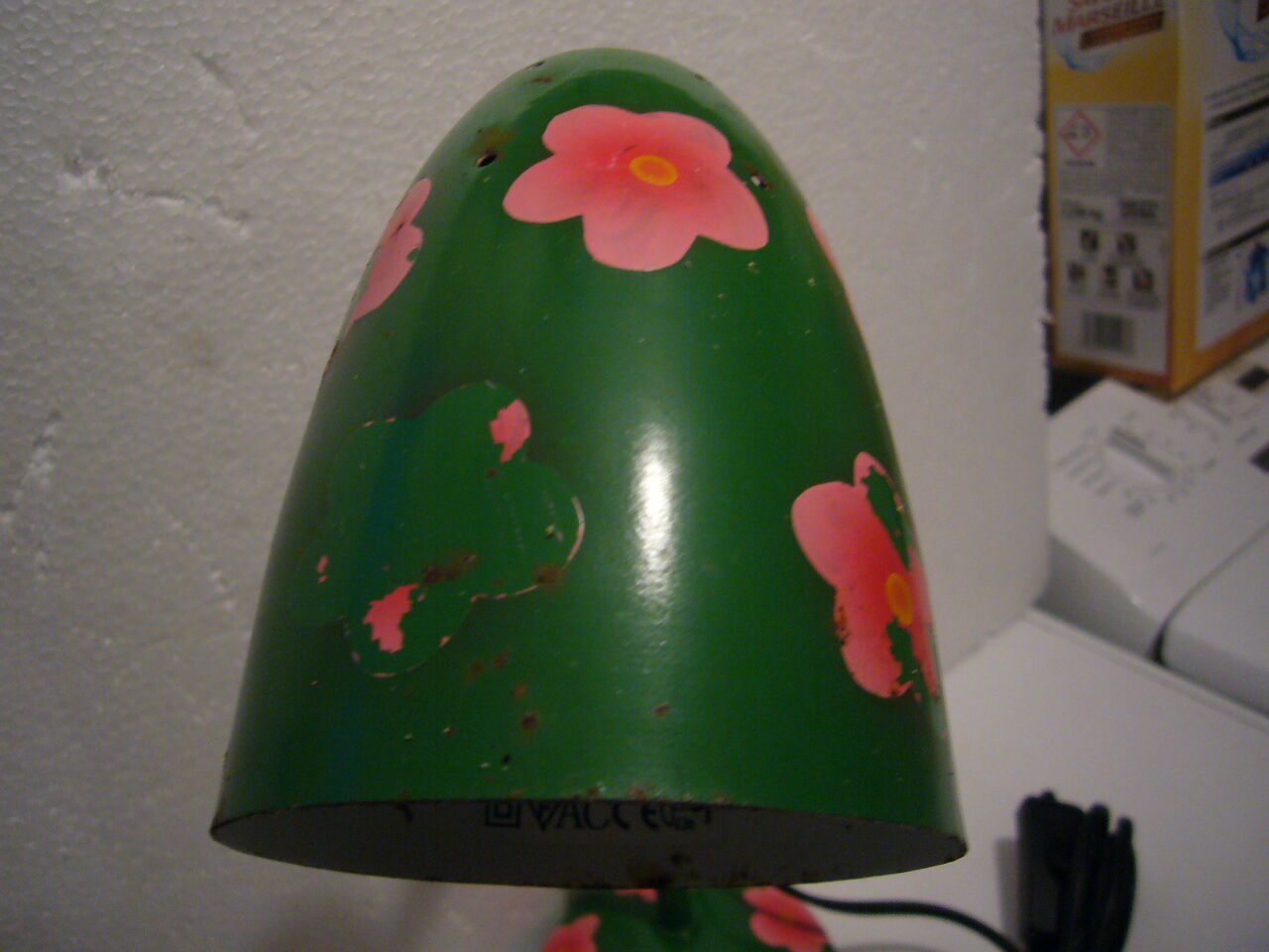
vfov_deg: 49.7
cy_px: 476
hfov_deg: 63.4
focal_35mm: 28
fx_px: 1026
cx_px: 634
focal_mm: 4.6
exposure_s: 1/15
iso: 200
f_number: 2.8
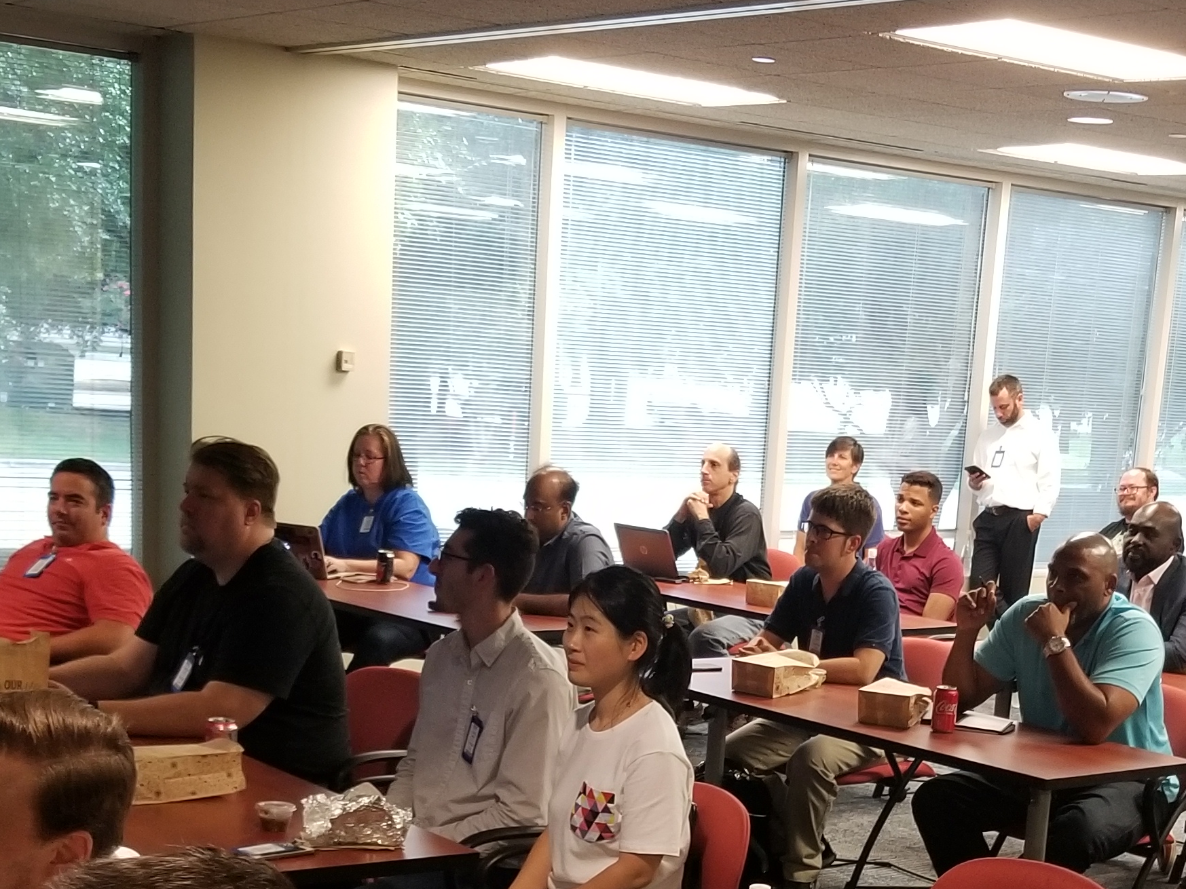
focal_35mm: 60
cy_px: 842
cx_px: 690
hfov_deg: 32.1
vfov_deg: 23.6
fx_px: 2056
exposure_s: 1/30
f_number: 1.7
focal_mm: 4.3
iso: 200
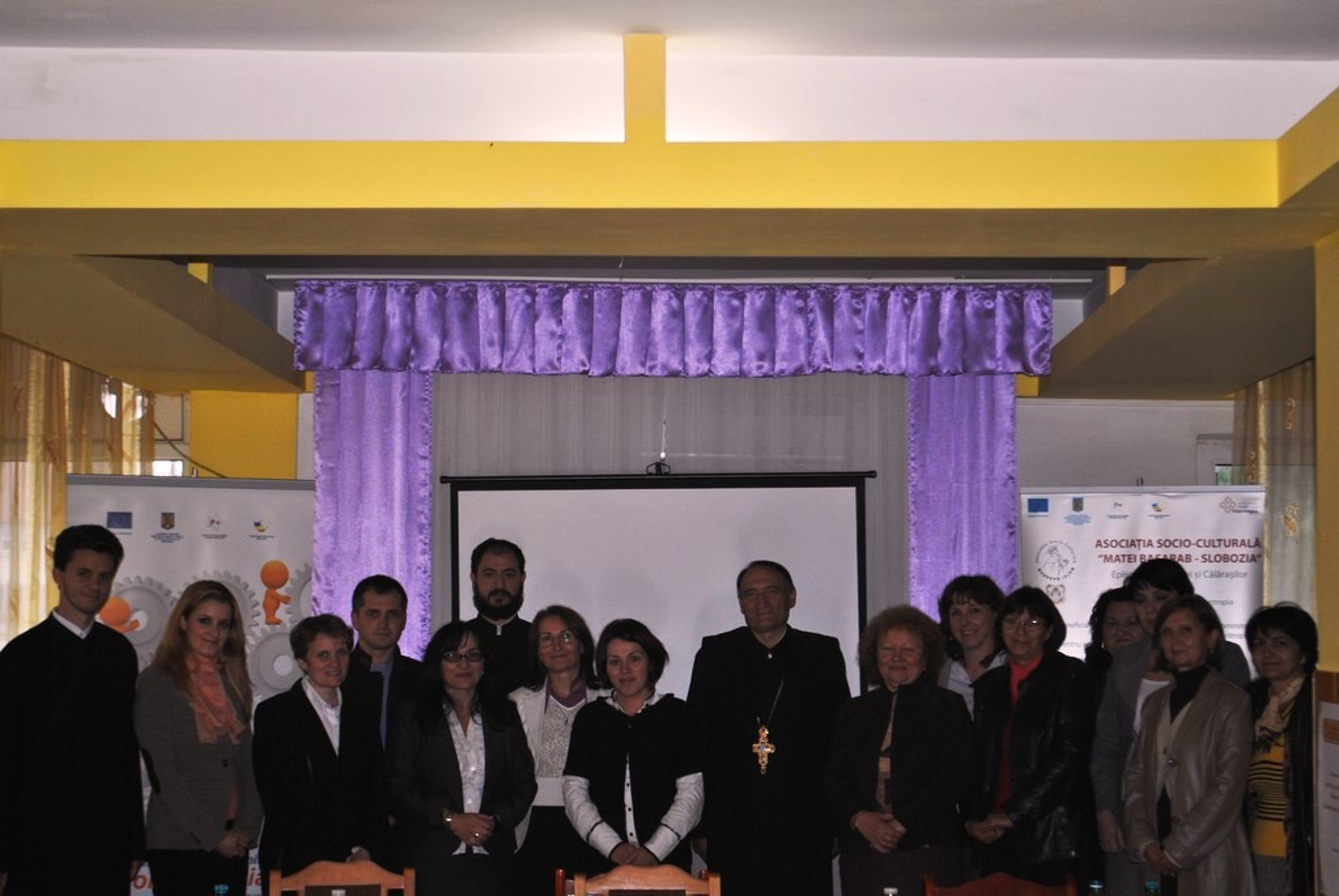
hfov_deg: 29.8
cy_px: 448
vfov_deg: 20.2
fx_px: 2513
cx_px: 670
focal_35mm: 68
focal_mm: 45
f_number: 5.3
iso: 200
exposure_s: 1/60
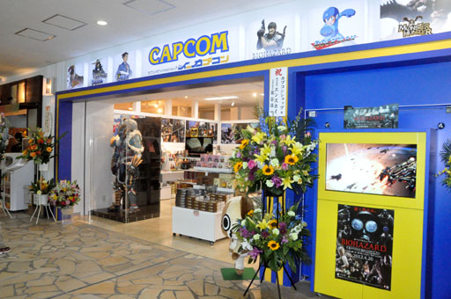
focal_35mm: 27
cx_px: 226
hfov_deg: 67.4
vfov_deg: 47.8
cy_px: 150
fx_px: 338
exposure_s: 1/200
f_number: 9
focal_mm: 18
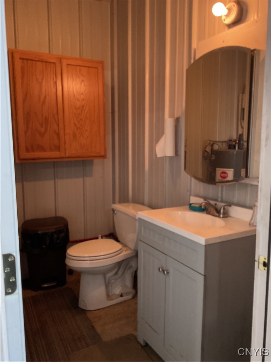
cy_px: 181
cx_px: 136
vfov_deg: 61.7
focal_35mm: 29
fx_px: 303
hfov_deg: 48.2
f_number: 1.8
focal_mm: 3
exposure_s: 1/60
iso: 50
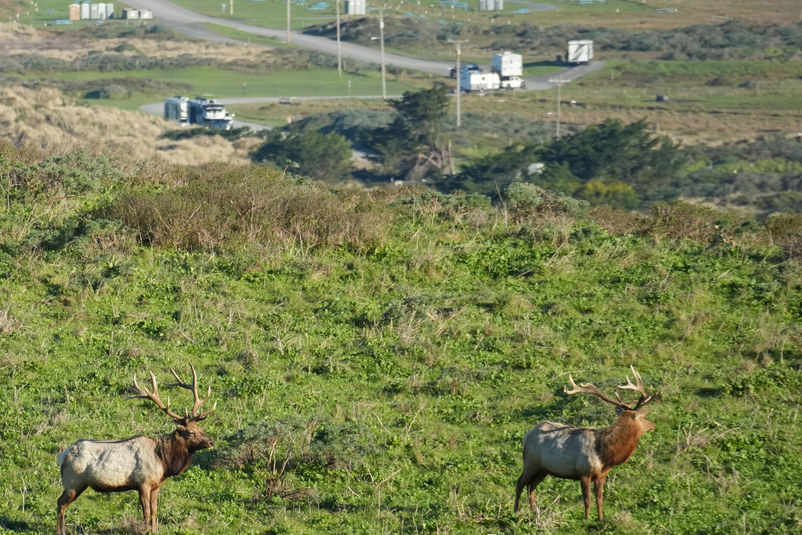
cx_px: 114
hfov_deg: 3.0
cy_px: 418
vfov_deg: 2.0
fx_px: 15481
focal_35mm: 695
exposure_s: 1/1250
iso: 640
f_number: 7.1
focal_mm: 300
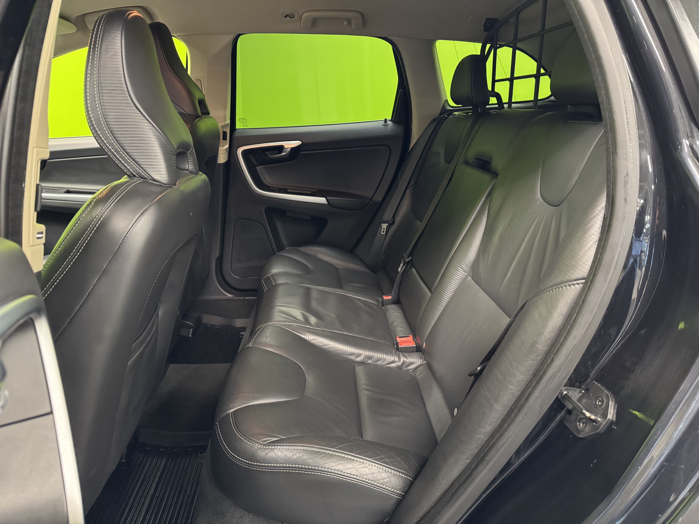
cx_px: 350
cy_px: 262
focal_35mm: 24
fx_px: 485
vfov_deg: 56.8
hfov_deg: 71.6
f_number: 1.78
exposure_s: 1/33
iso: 800
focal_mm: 6.76
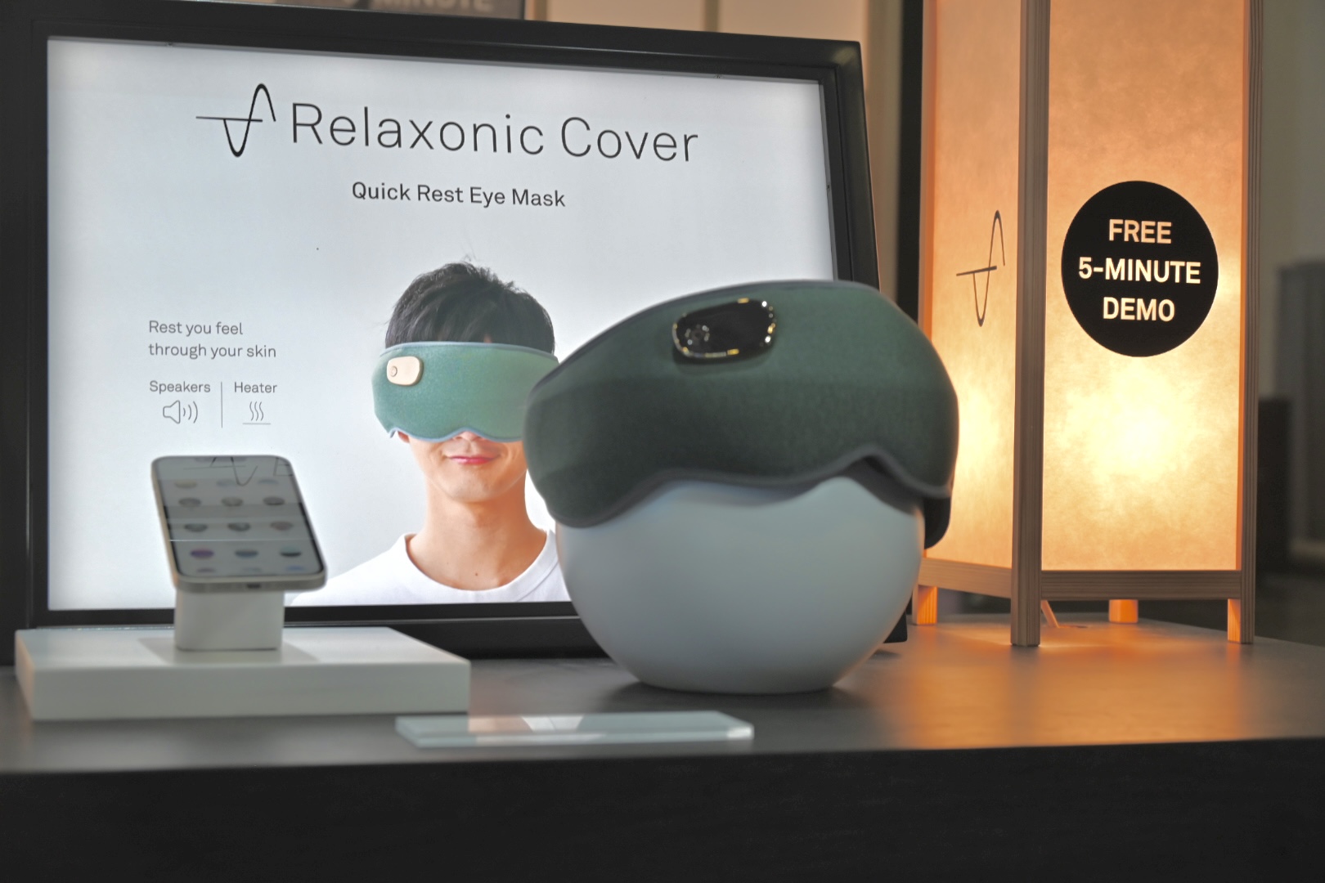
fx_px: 2098
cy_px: 442
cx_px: 662
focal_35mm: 57
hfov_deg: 35.1
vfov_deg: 23.8
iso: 640
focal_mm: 57
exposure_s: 1/125
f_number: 5.6
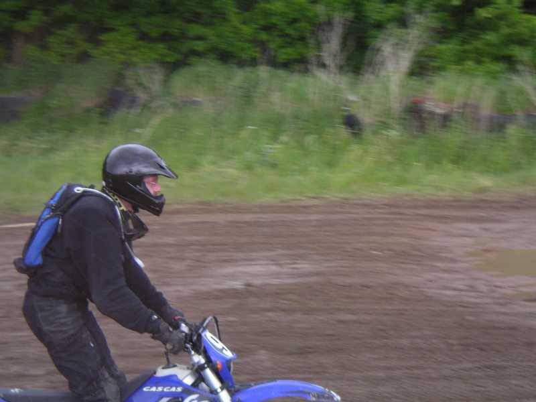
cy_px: 201
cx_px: 268
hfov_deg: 18.9
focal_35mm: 104
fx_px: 1610
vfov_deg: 14.2
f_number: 3.9
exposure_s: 1/125
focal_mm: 16
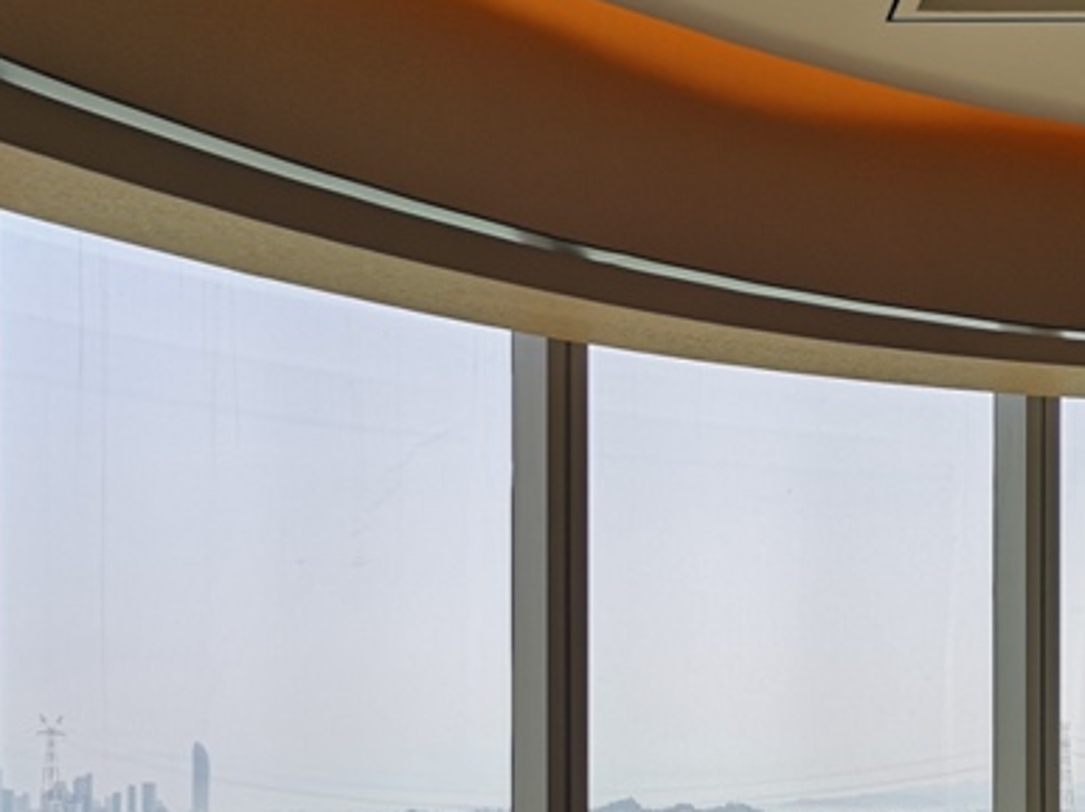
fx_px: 1754
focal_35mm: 56
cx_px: 604
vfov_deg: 25.1
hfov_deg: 34.3
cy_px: 770
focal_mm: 3.95
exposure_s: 1/789
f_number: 1.8
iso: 50
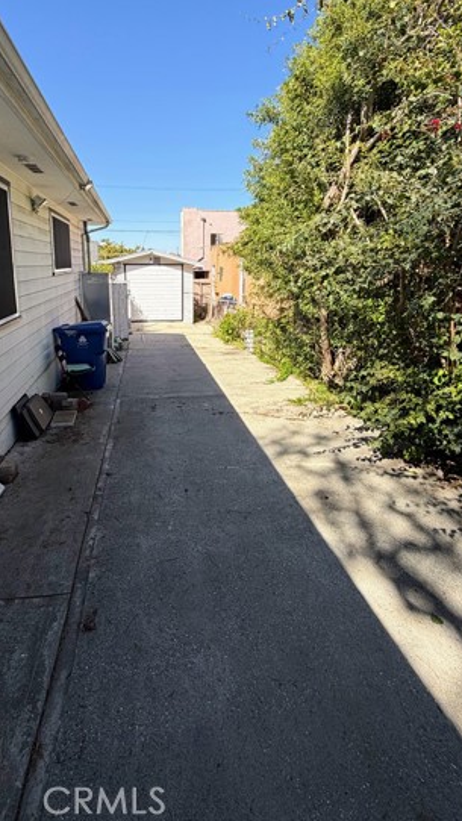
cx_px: 191
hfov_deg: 60.6
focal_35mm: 18
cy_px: 338
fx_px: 392
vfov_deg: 91.7
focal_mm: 2.22
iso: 40
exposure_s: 1/717
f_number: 2.2
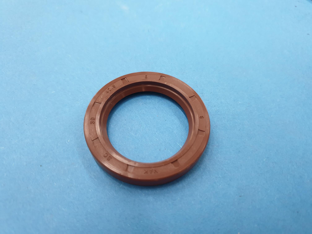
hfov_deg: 67.3
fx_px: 234
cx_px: 156
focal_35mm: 26
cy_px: 117
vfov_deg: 53.1
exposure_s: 1/50
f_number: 1.5
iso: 250
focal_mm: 4.3
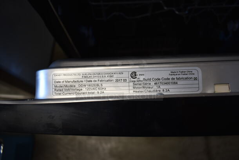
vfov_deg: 48.0
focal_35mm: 27
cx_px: 120
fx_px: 179
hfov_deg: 67.3
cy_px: 80
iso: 160
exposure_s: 1/30
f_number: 3.5
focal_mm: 18
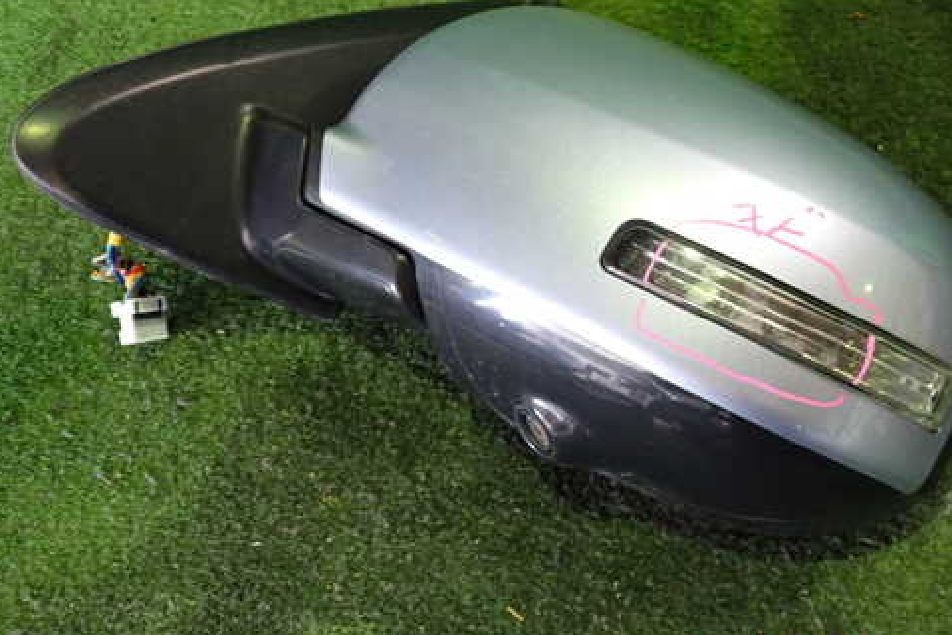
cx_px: 549
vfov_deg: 34.0
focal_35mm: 39
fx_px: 1031
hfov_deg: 49.4
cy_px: 236
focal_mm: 5.4
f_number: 2.3
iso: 400
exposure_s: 1/30
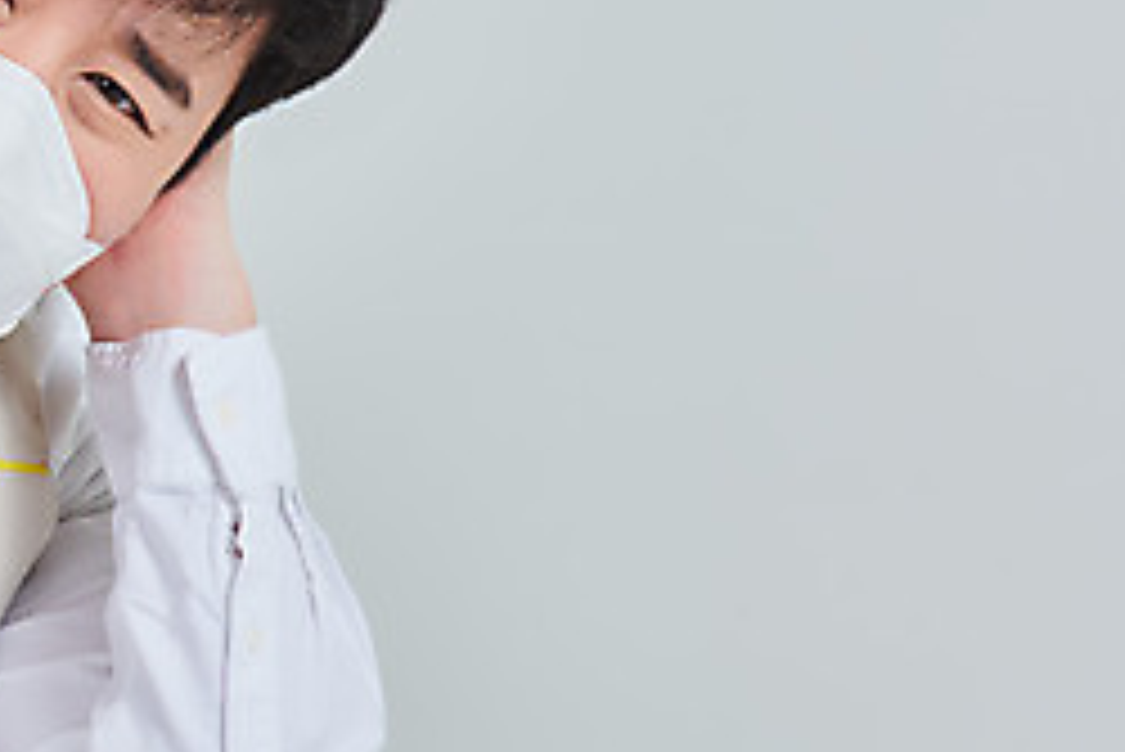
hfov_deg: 4.6
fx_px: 13851
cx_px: -160
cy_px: 306
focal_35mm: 443
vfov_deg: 3.1
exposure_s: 1/125
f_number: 14
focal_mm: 185
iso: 100
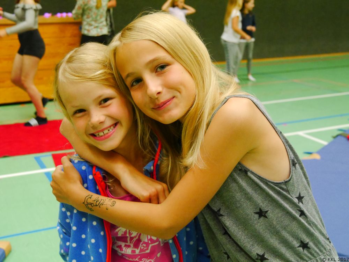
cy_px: 131
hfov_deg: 36.8
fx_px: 524
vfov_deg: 28.0
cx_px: 174
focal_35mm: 52
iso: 2500
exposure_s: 1/60
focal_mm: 26
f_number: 4.2
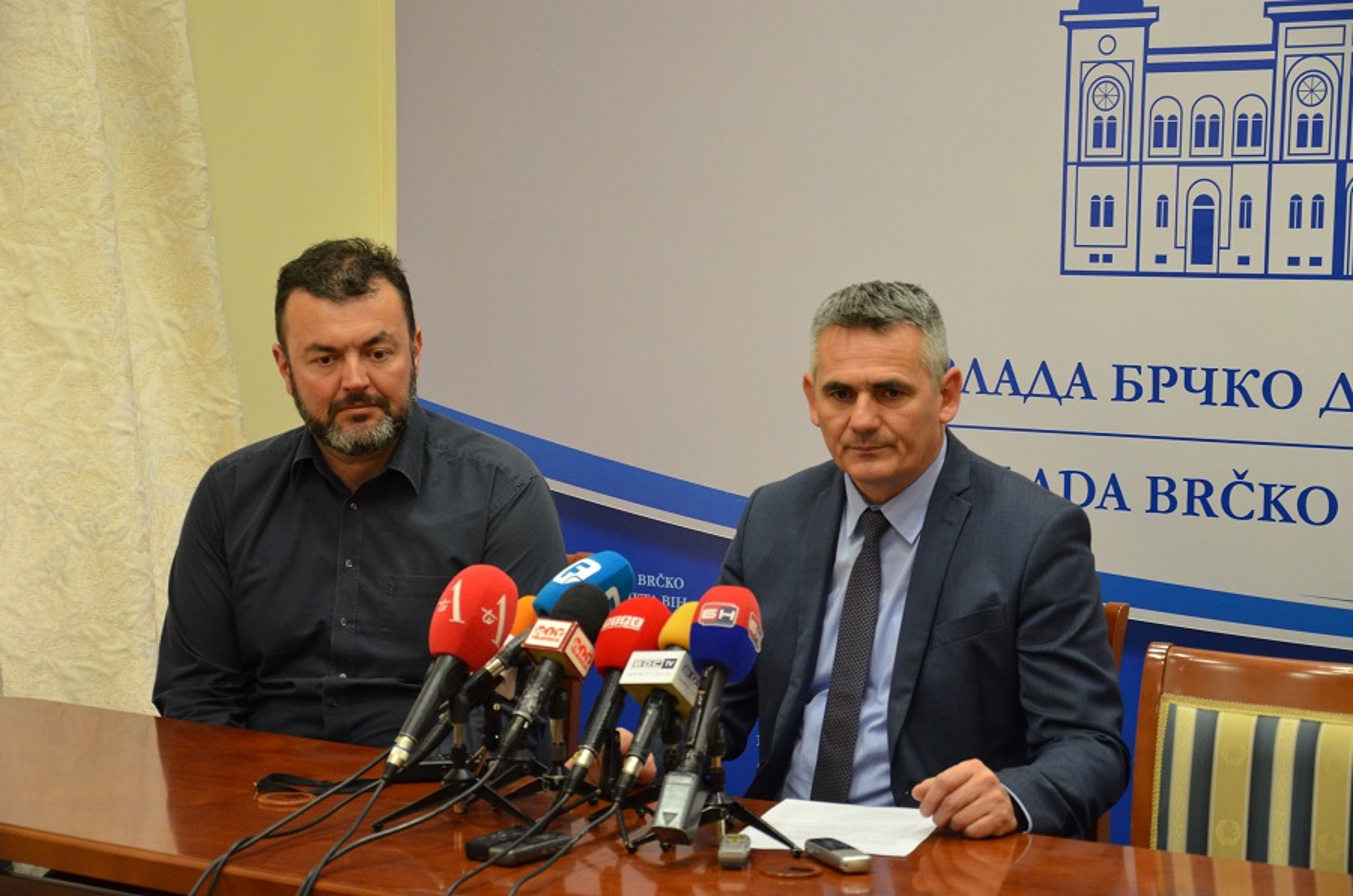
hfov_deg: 22.0
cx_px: 676
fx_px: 3488
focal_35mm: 93
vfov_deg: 14.6
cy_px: 448
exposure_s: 1/60
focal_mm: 62
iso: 1600
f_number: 5.3
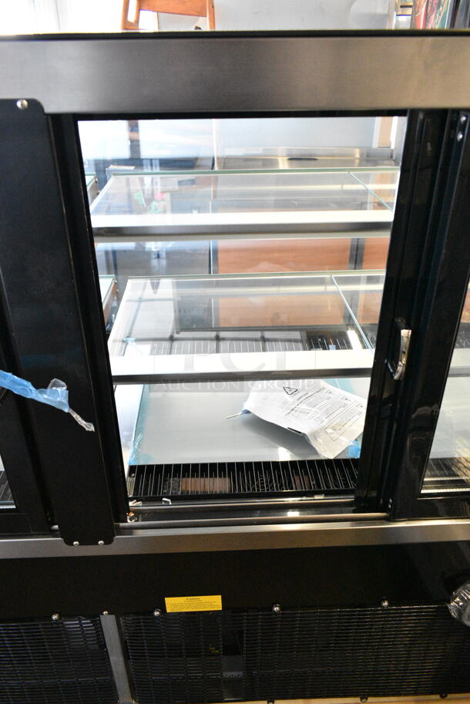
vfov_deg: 67.3
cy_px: 352
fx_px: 528
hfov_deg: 48.0
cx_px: 235
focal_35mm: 27
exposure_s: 1/125
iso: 6400
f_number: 5.6
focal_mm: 18
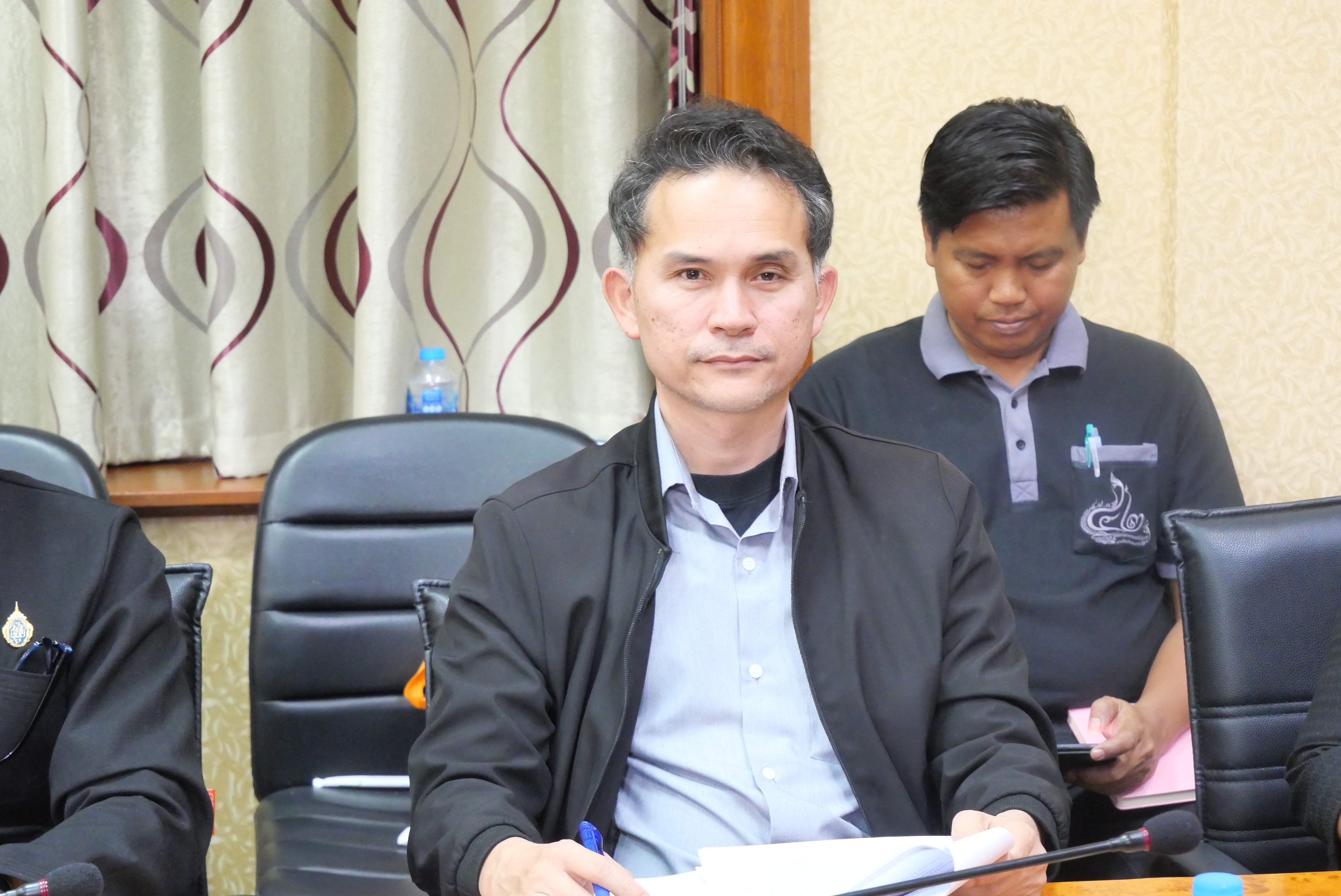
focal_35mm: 89
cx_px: 670
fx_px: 3317
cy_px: 448
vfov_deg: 15.4
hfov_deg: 22.9
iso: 3200
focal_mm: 43
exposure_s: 1/13
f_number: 5.6
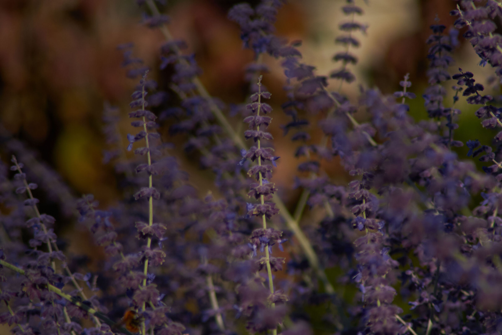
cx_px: 251
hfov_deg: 2.3
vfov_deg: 1.5
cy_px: 168
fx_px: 12549
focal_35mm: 900
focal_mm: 600
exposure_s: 1/1000
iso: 400
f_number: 11
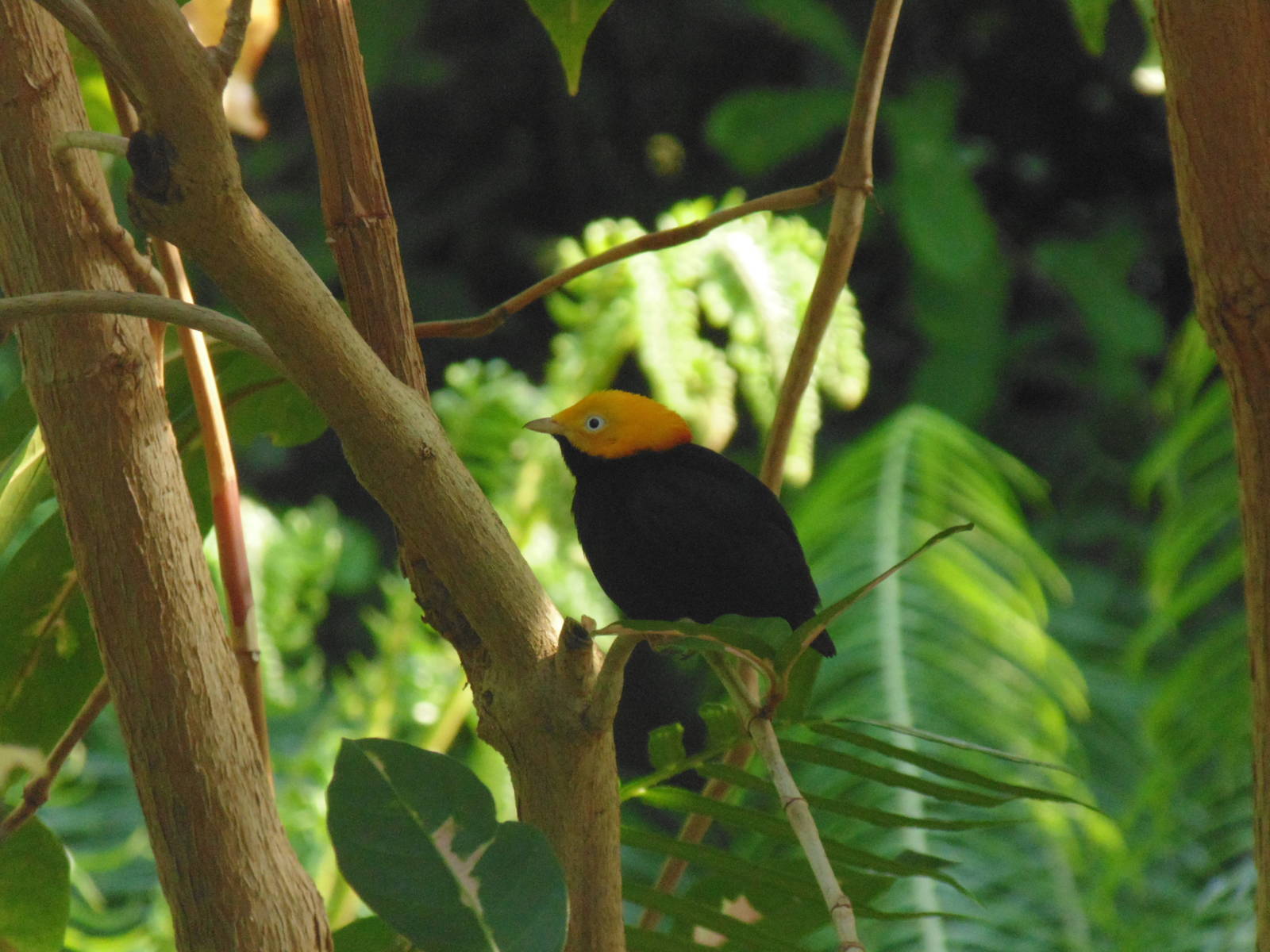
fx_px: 13134
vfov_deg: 4.2
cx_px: 635
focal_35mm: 358
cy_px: 476
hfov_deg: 5.5
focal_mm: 64.1
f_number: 6
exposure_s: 1/100
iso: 400
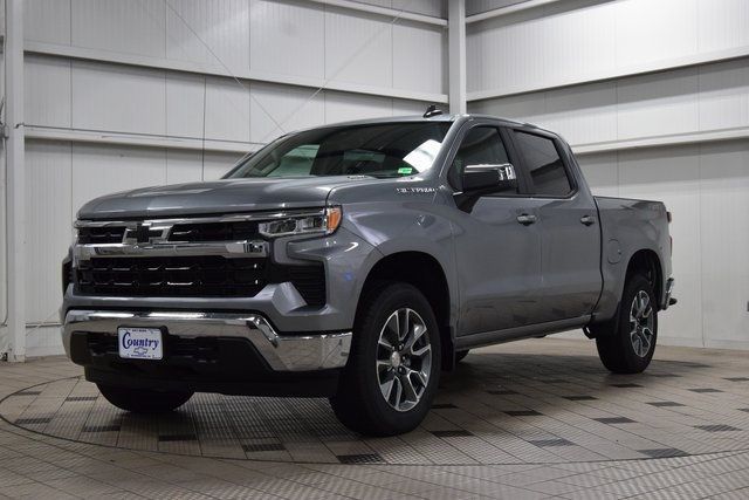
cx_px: 374
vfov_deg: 26.5
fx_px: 1061
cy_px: 250
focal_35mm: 51
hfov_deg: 38.9
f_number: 8
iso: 1600
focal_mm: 34
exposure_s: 1/60
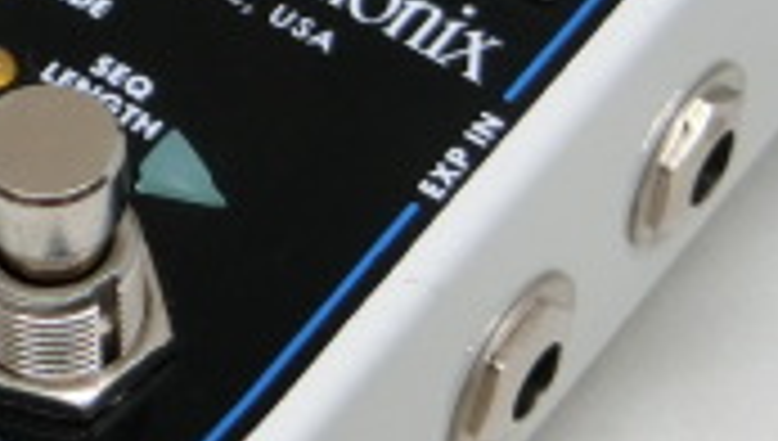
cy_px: -63
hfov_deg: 11.6
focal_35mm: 181
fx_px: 3740
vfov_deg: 6.7
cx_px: -148
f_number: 4.4
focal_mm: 8
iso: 160
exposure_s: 1/125
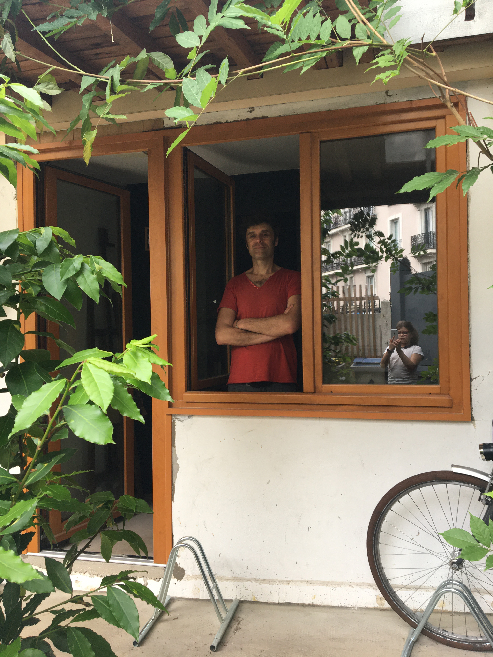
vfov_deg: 61.7
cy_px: 328
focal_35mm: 29
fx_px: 551
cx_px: 246
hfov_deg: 48.2
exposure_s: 1/100
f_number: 2.2
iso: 40
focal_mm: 4.15
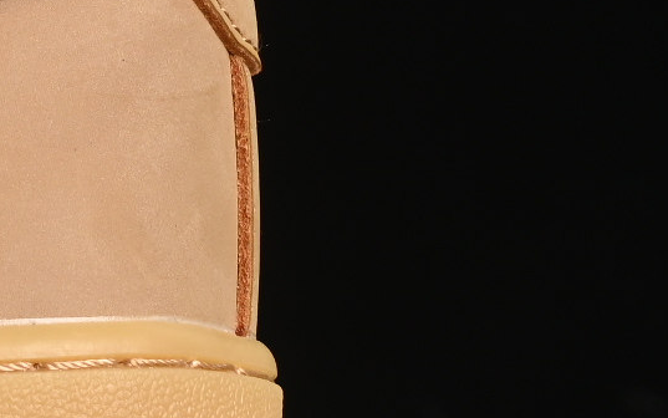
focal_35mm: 396
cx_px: -958
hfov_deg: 5.1
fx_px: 7212
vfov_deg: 3.3
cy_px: -9
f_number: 7.1
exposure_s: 1/80
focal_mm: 50
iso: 160
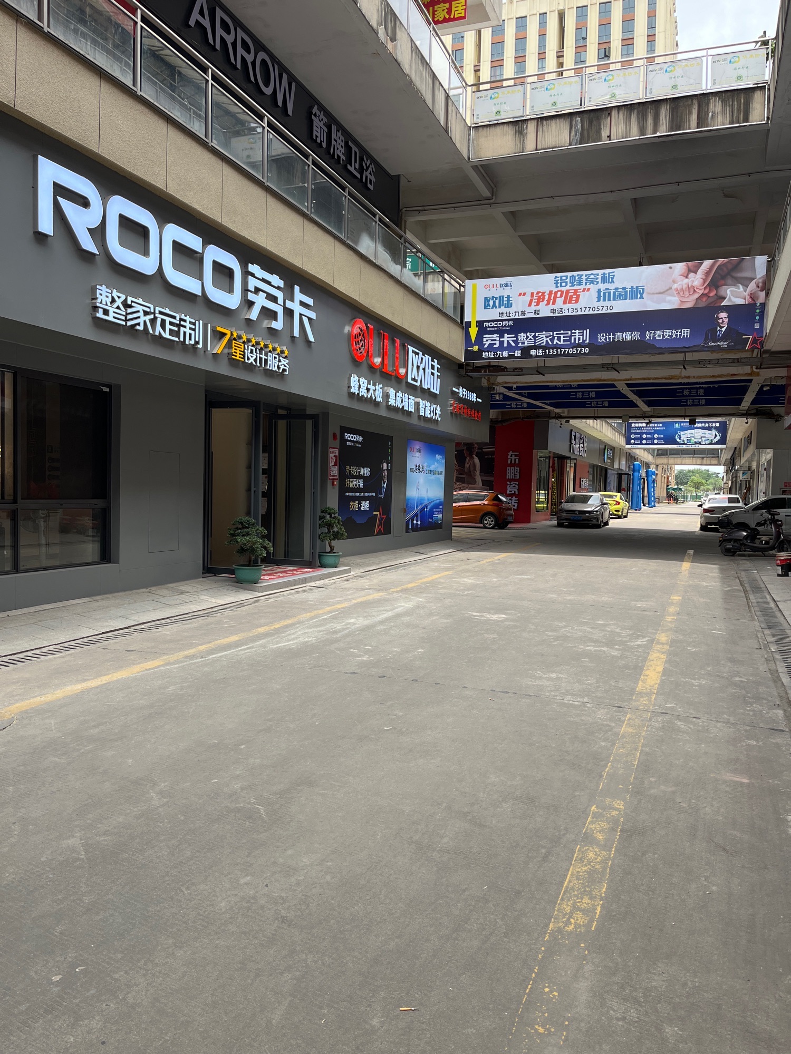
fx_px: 792
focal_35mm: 26
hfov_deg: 53.1
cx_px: 396
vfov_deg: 67.3
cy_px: 527
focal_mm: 5.1
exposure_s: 1/951
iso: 50
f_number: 1.6
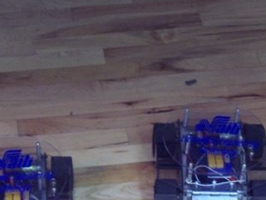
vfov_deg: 9.0
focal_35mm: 164
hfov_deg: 12.0
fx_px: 1260
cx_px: 107
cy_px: 186
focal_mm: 12.8
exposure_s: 1/10
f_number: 4
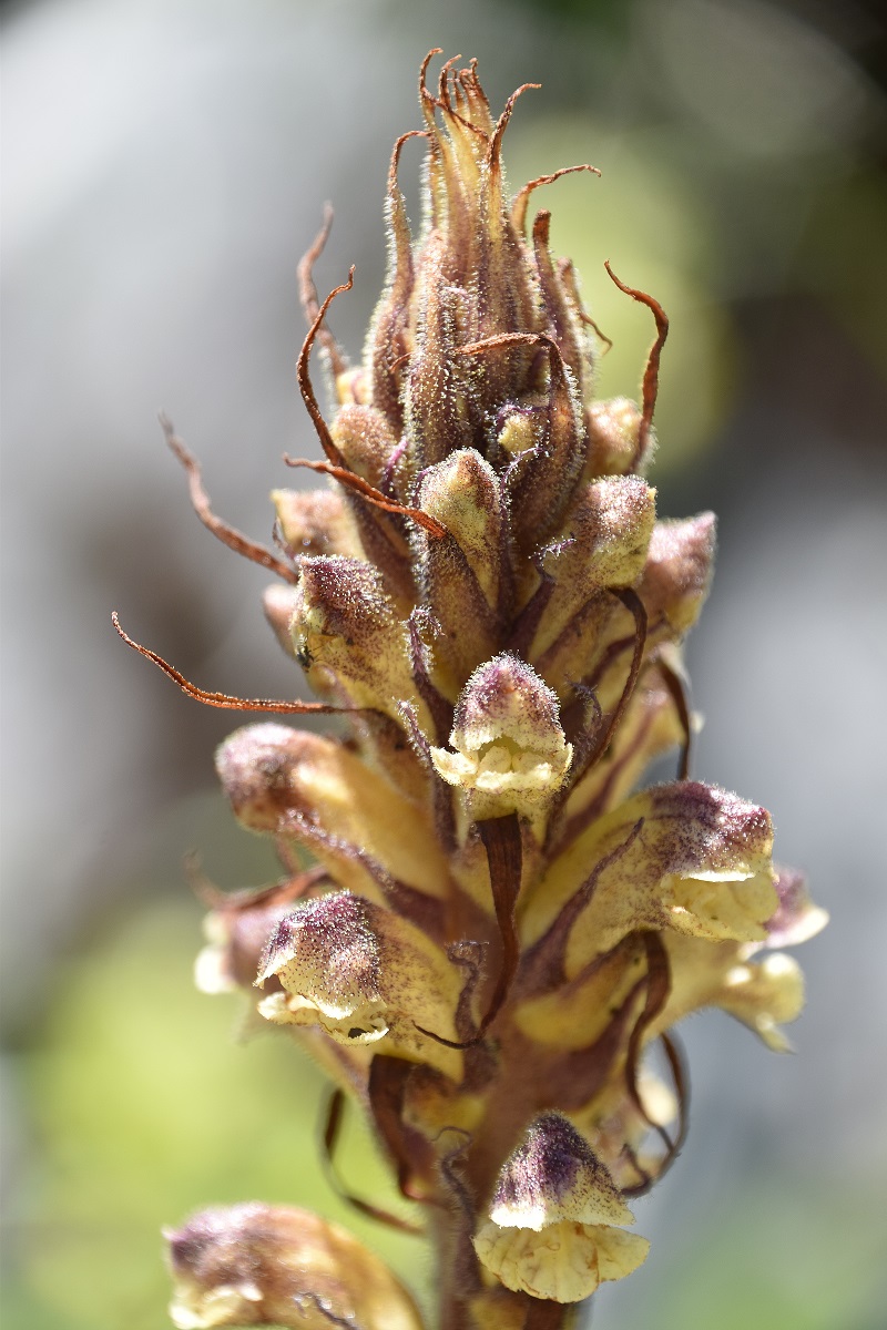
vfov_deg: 4.6
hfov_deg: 3.1
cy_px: 665
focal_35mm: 450
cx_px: 444
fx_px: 16630
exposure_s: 1/320
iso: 200
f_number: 8
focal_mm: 300
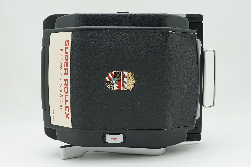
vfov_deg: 31.2
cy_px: 84
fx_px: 300
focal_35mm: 43
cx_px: 126
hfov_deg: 45.4
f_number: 16
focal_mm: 29
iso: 800
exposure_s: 1/25
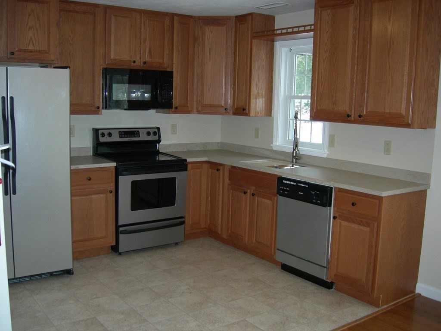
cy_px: 166
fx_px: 459
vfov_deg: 39.7
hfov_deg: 51.4
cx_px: 220
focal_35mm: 36
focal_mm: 7.5
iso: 129
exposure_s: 1/60.1
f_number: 2.7
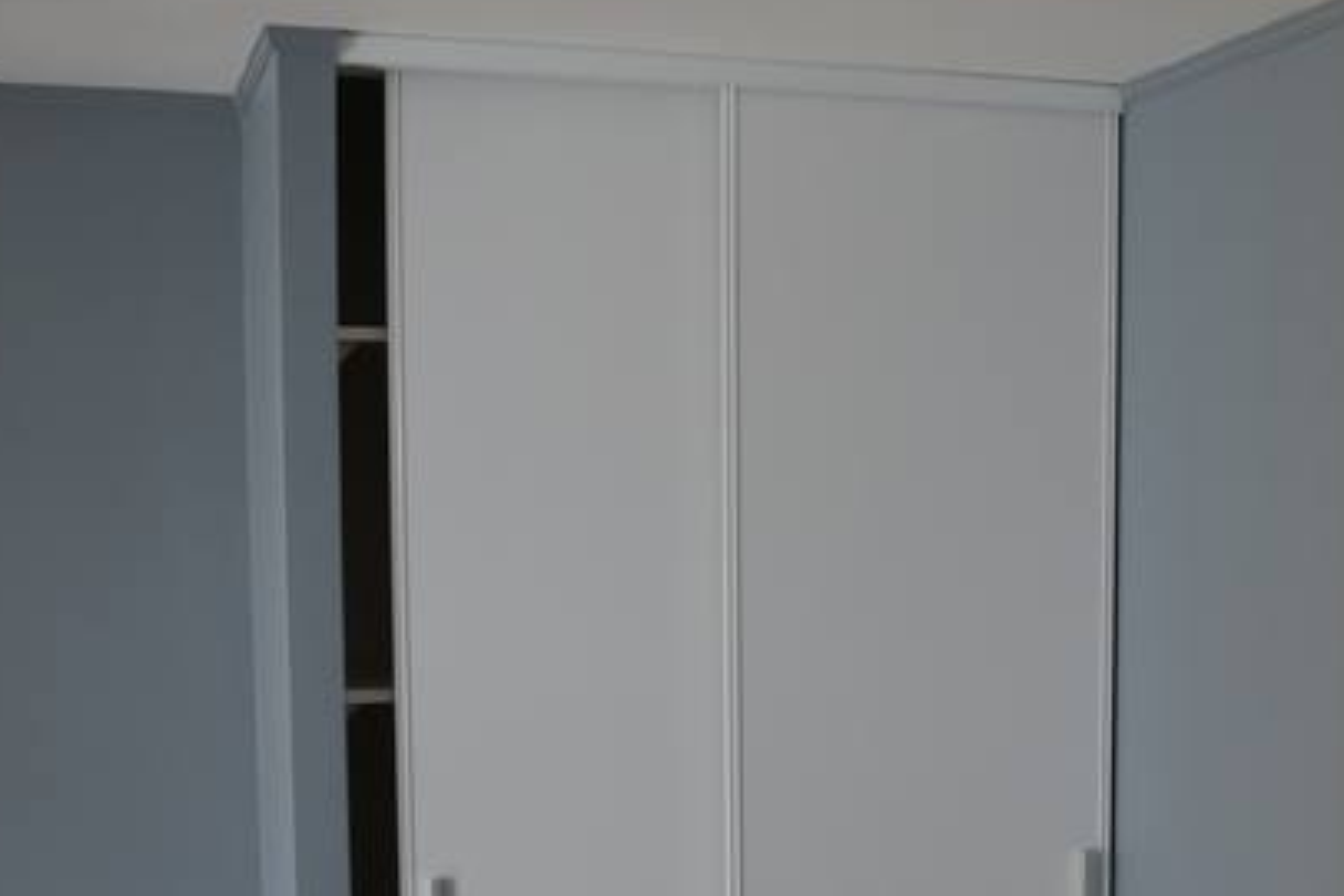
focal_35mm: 60
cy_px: 788
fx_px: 2240
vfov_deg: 22.1
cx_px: 1072
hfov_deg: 32.5
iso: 450
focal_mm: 18
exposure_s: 1/60
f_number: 4
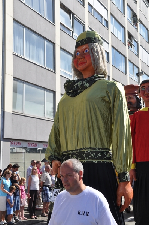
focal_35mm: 48
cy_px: 112
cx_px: 74
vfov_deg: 41.2
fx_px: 299
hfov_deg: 28.0
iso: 400
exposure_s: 1/1600
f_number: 6.3
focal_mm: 32
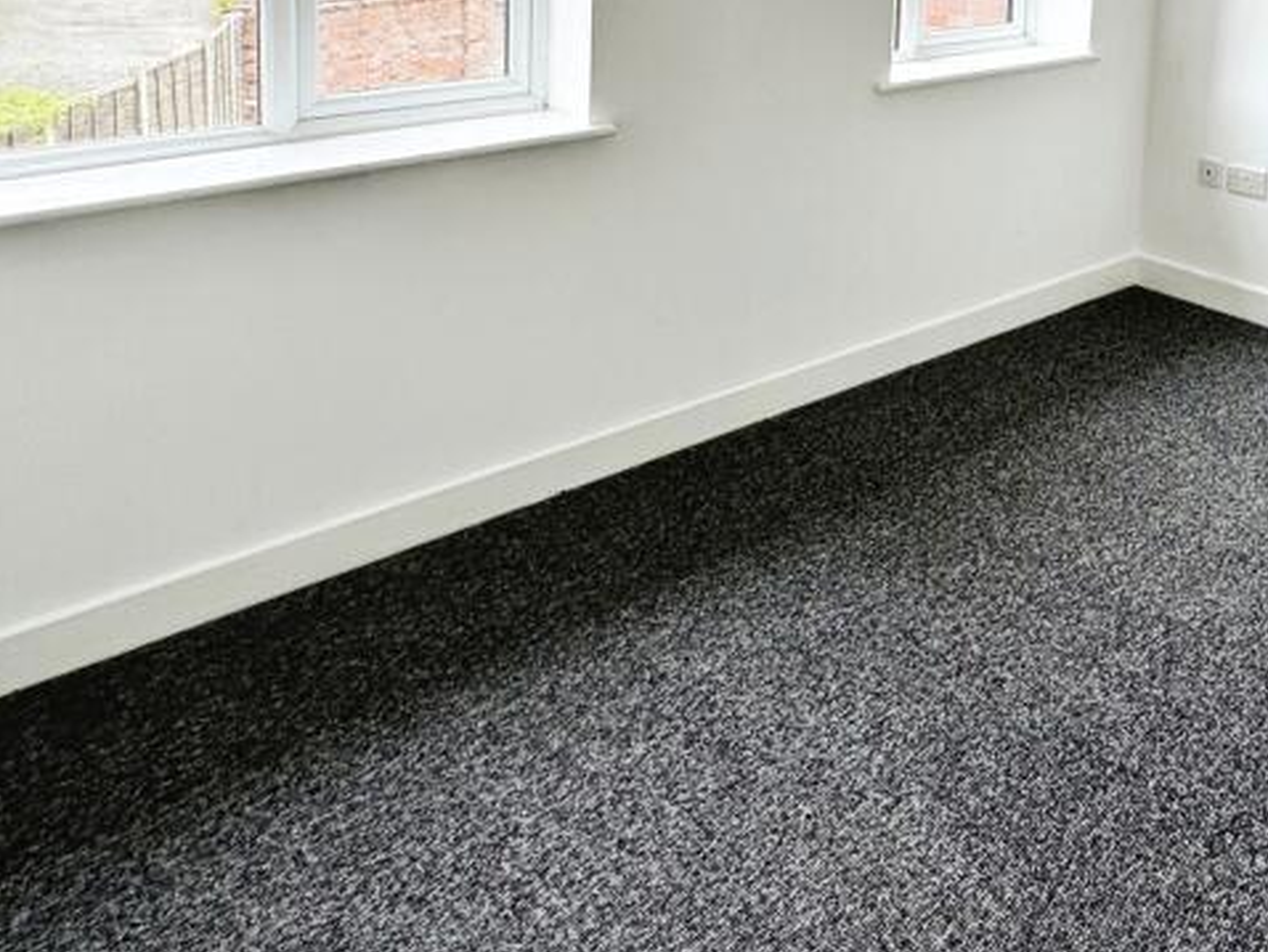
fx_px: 1099
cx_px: 1016
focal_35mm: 30
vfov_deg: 44.9
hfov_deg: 55.7
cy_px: 211
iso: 50
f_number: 2.2
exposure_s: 1/99
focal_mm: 2.22
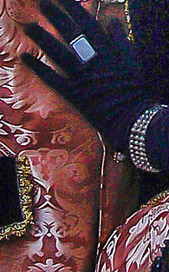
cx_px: 270
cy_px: -263
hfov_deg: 5.0
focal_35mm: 258
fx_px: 1906
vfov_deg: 7.8
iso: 200
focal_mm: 22
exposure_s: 1/200
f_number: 8
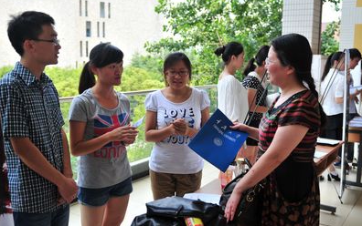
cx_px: 182
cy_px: 108
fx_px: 365
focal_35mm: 37
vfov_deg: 34.5
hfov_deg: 52.7
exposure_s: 1/1000
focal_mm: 24
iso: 200
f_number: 2.8
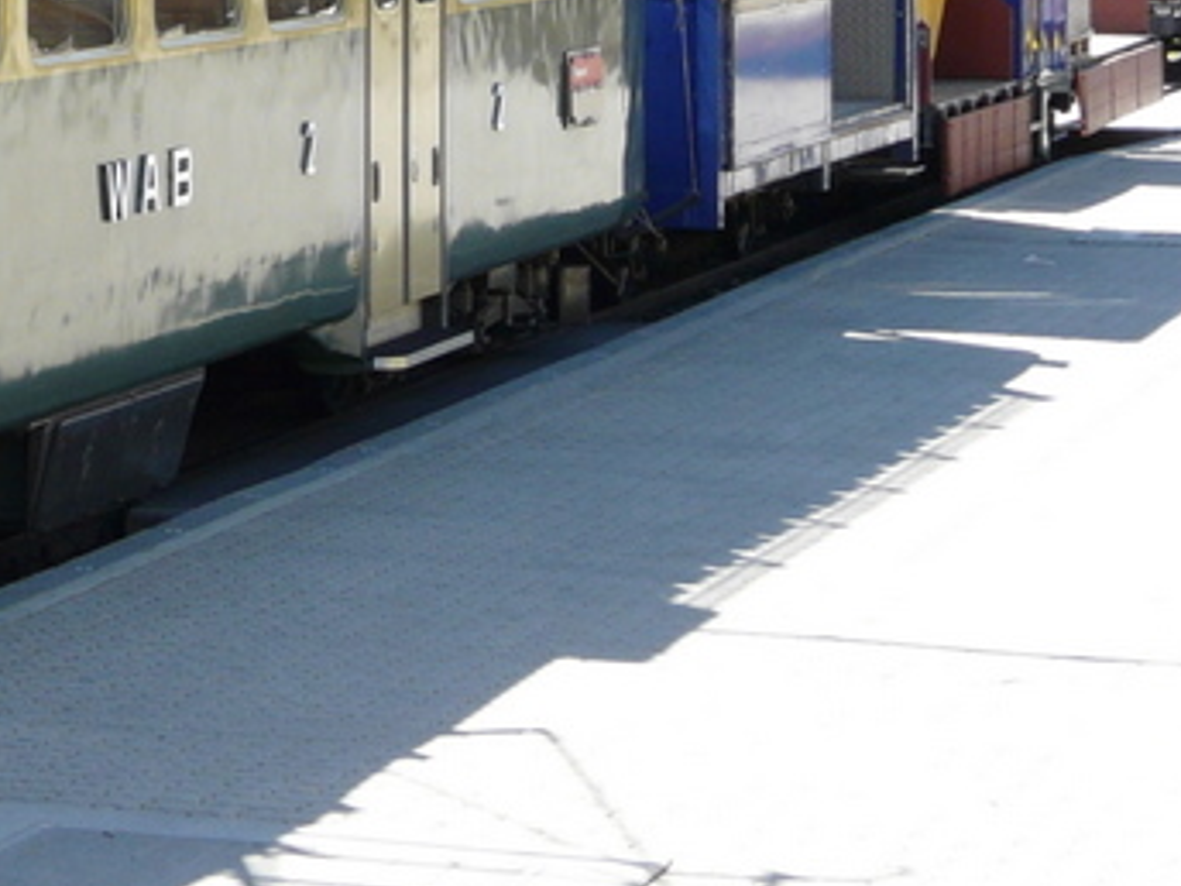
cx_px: -264
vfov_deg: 7.7
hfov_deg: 10.1
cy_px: -137
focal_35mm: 192
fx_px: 6550
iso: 100
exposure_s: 1/200
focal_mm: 10.8
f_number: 4
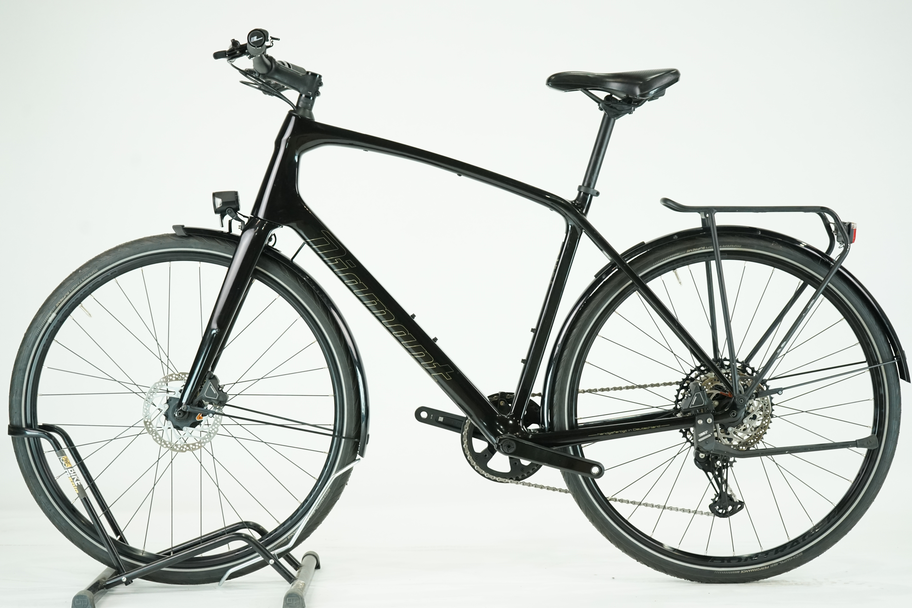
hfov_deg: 33.9
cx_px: 456
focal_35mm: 59
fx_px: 1495
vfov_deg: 23.0
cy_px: 304
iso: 2000
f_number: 5
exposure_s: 1/200
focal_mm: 59
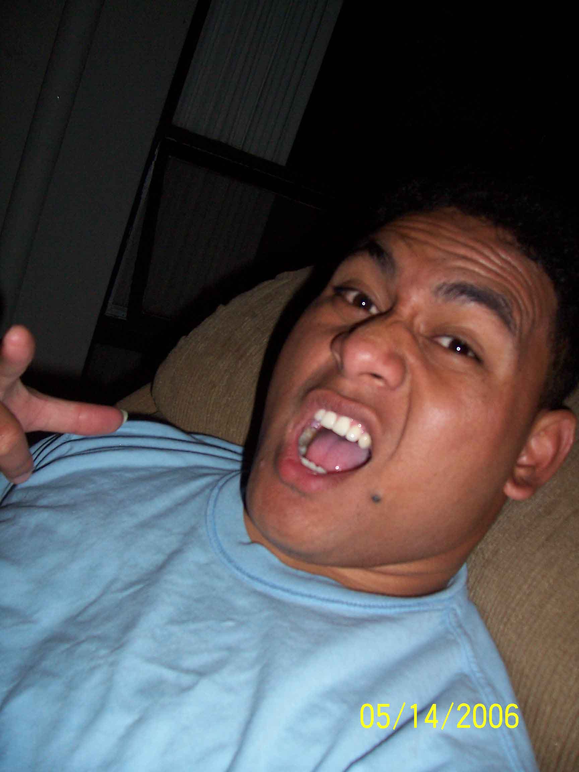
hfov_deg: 41.8
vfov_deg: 54.0
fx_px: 758
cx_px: 290
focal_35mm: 34
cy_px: 386
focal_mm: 5.6
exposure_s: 1/60
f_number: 2.7
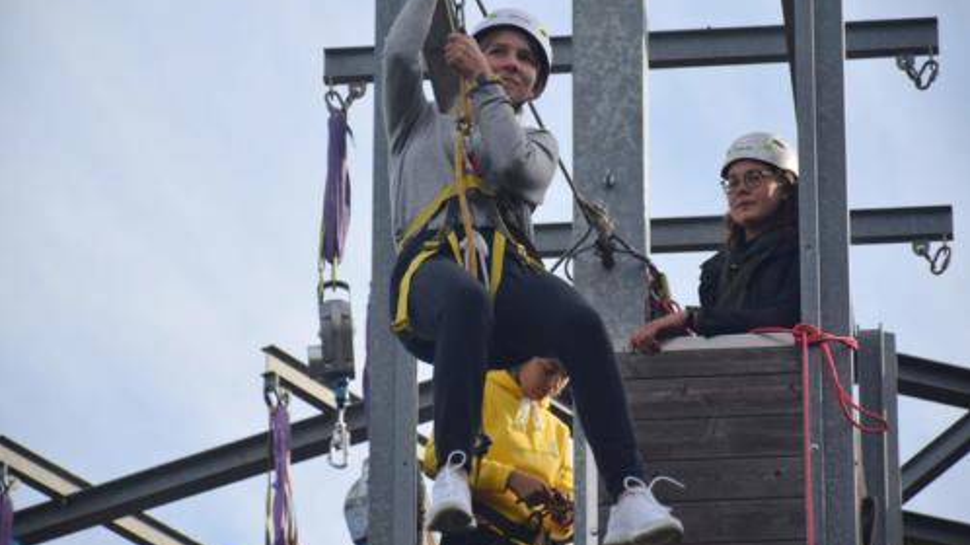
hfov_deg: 9.8
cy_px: 245
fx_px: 5684
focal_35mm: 221
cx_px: 485
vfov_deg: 5.5
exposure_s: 1/640
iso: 200
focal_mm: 140
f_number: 6.3
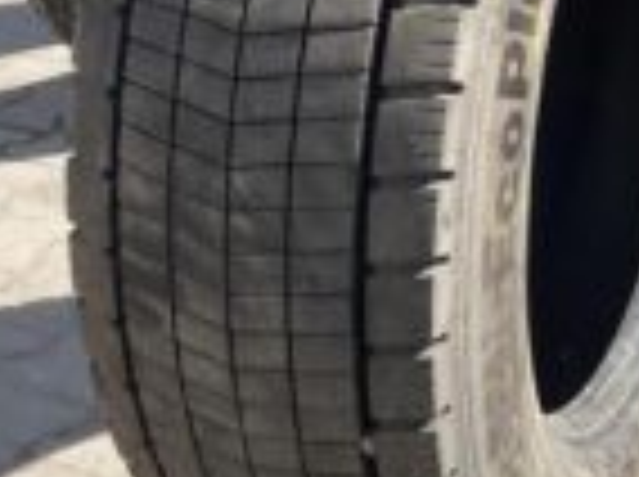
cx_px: 369
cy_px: 74
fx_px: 1456
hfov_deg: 24.7
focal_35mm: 79
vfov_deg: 18.4
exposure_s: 1/1770
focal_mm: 4.2
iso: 32
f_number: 1.6
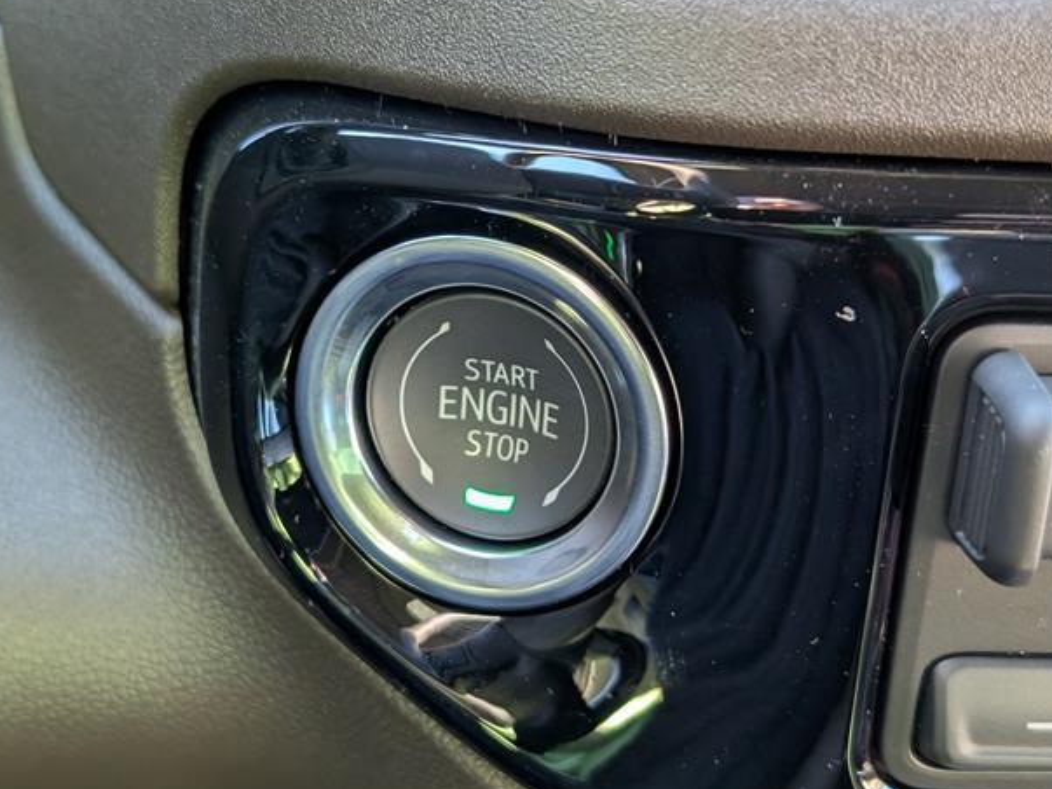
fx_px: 1580
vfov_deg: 28.0
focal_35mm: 52
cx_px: 516
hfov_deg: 36.8
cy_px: 394
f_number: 1.68
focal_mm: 6.9
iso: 417
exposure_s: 1/125
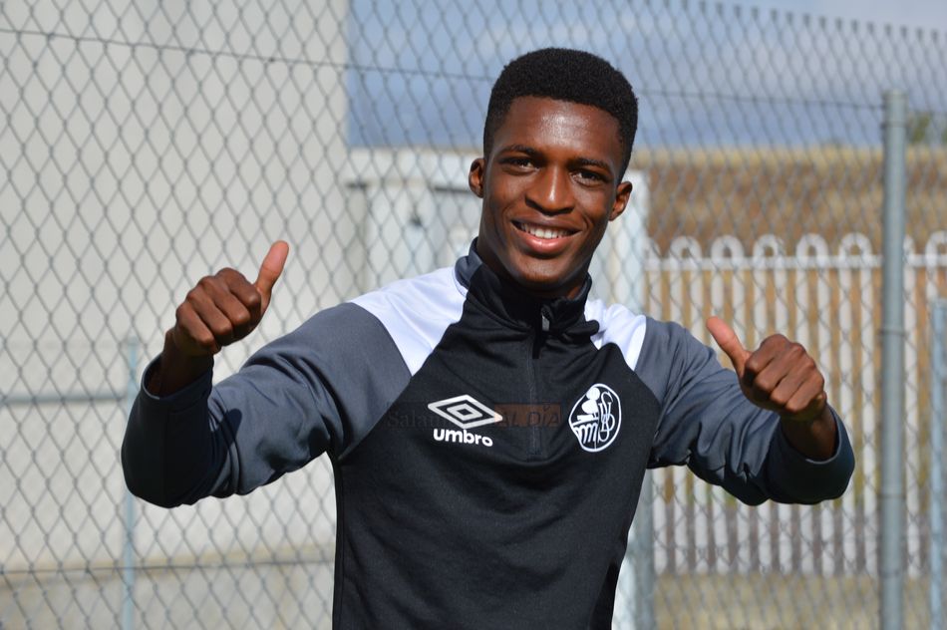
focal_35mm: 195
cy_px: 315
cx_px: 474
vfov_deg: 7.0
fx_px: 5126
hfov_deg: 10.6
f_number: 6.3
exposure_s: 1/640
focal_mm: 130
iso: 100
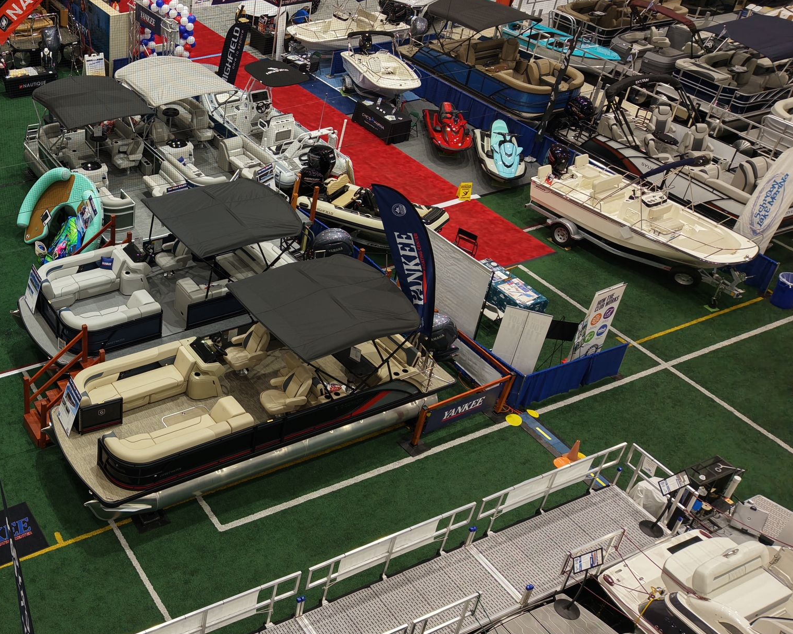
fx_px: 962
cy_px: 258
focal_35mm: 41
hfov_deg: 41.7
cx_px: 100
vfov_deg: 36.4
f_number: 1.8
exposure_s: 1/20
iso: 100
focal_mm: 8.67
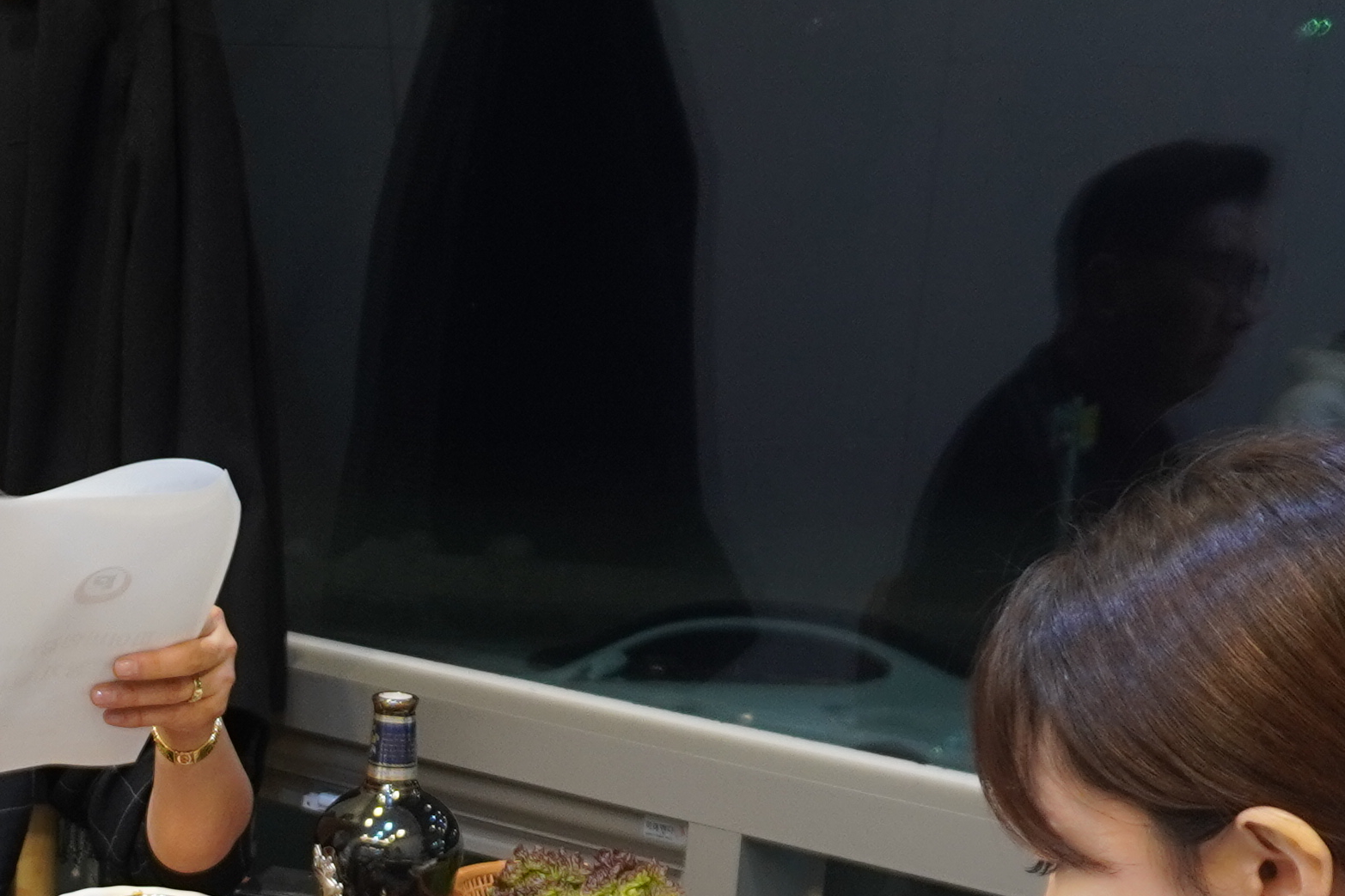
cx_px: 75
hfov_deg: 21.5
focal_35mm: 92
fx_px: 3437
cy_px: 1349
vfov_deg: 13.9
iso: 400
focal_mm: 16
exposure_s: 1/30
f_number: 3.5
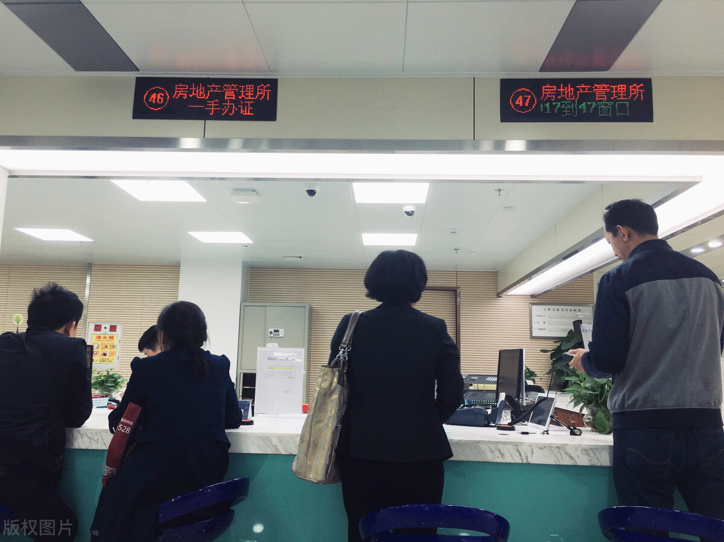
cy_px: 271
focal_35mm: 29
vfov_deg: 48.2
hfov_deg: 61.7
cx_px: 362
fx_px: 606
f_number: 2.2
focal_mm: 4.15
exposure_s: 1/50
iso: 32
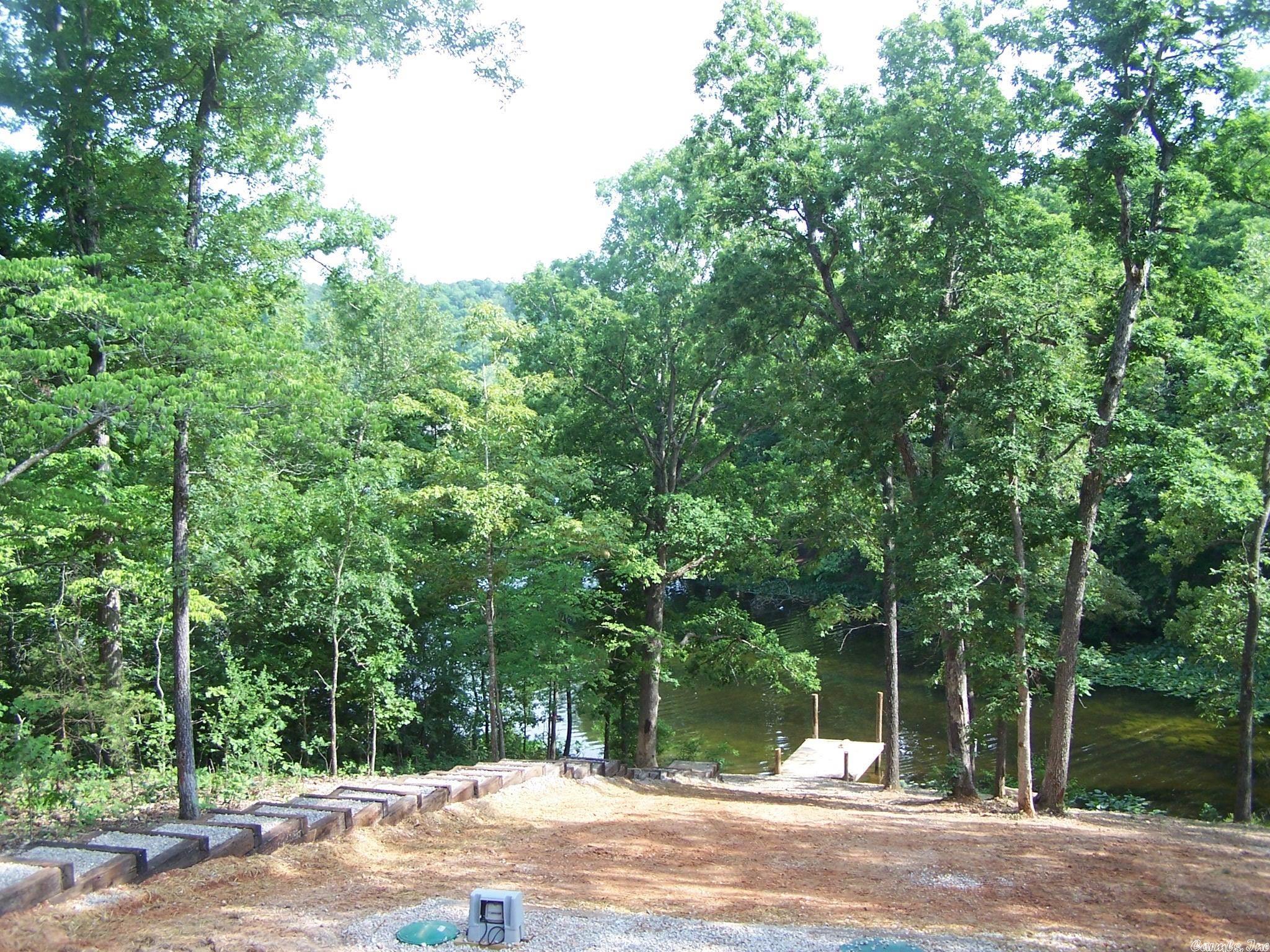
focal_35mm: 38
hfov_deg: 49.0
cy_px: 476
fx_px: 1394
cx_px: 635
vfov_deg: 37.7
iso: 80
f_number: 2.8
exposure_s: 1/250
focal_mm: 6.3
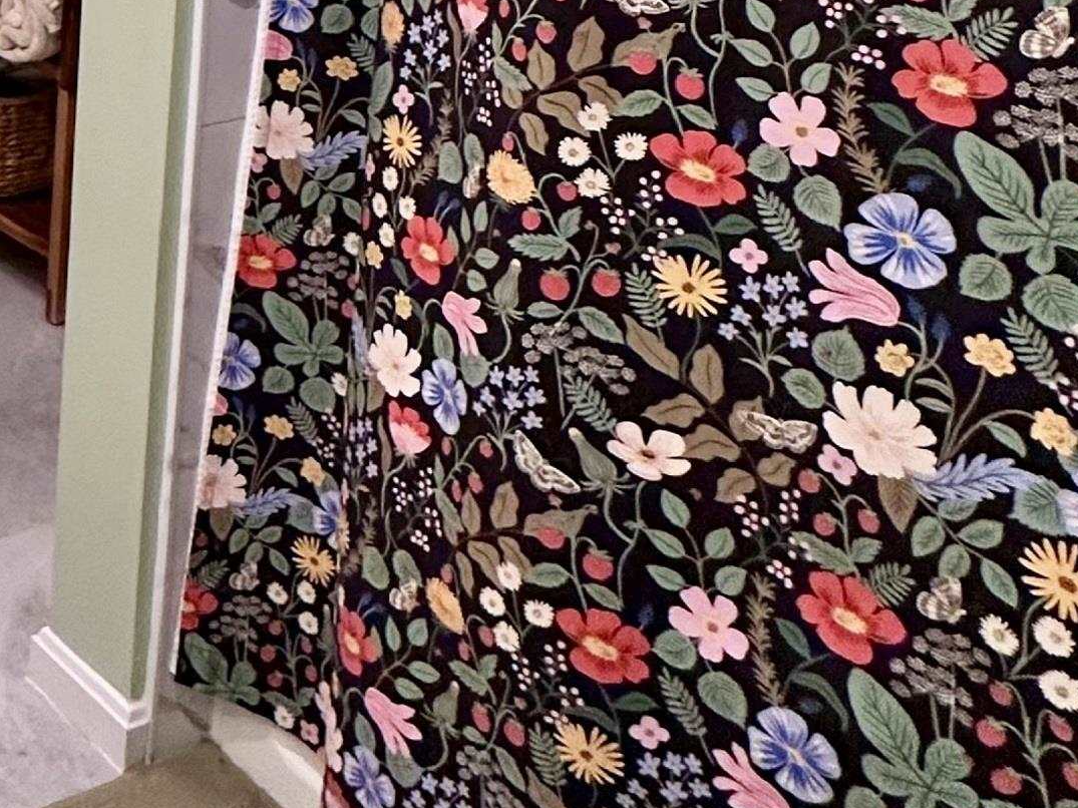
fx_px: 1246
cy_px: 90
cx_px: -450
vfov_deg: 34.1
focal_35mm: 40
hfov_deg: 30.9
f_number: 2.2
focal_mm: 2.22
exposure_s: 1/120
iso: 250
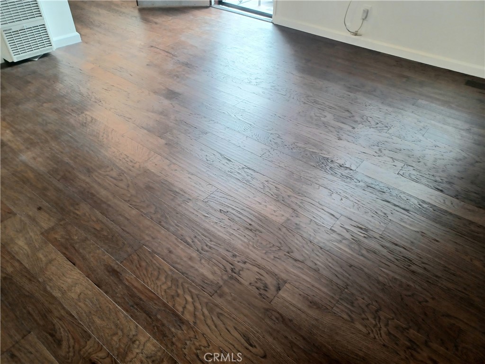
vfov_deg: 54.9
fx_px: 350
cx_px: 242
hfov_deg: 69.4
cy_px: 182
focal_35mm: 25
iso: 400
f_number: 1.8
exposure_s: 1/50
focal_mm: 4.6
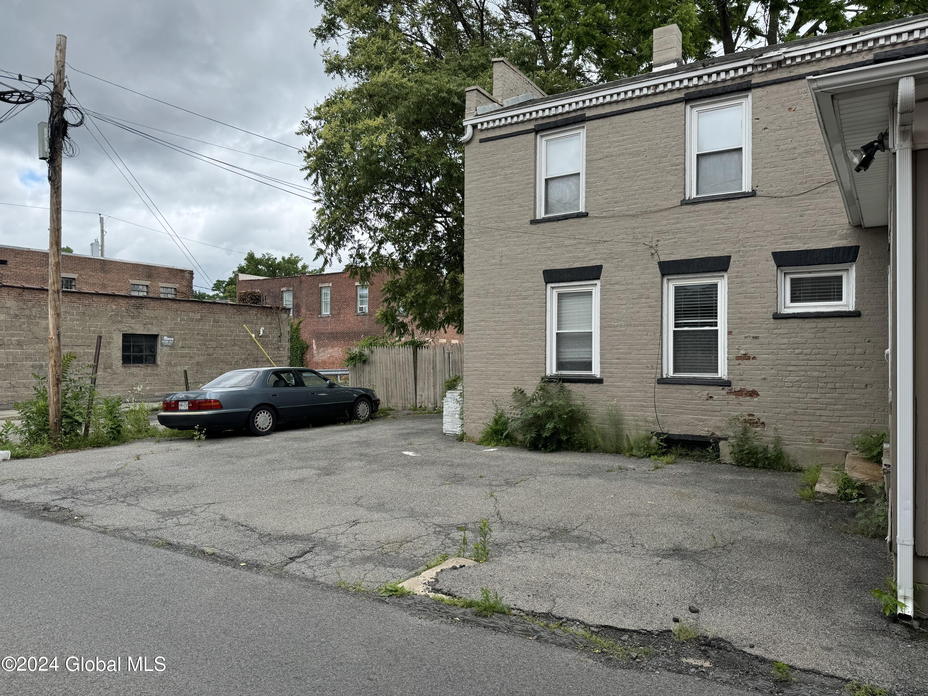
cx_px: 464
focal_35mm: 24
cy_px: 348
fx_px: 643
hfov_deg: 71.6
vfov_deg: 56.8
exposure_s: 1/1285
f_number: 1.78
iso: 80
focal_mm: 6.76
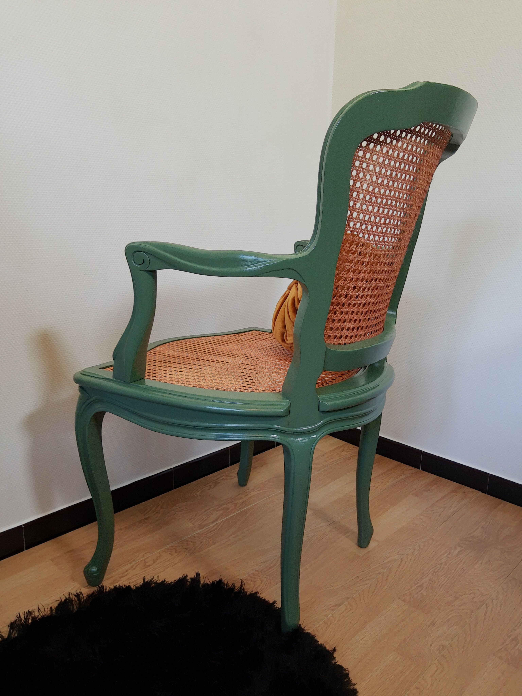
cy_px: 348
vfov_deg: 67.3
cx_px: 261
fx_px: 523
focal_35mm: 26
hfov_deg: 53.1
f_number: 1.8
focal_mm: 3.95
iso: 128
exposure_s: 1/50
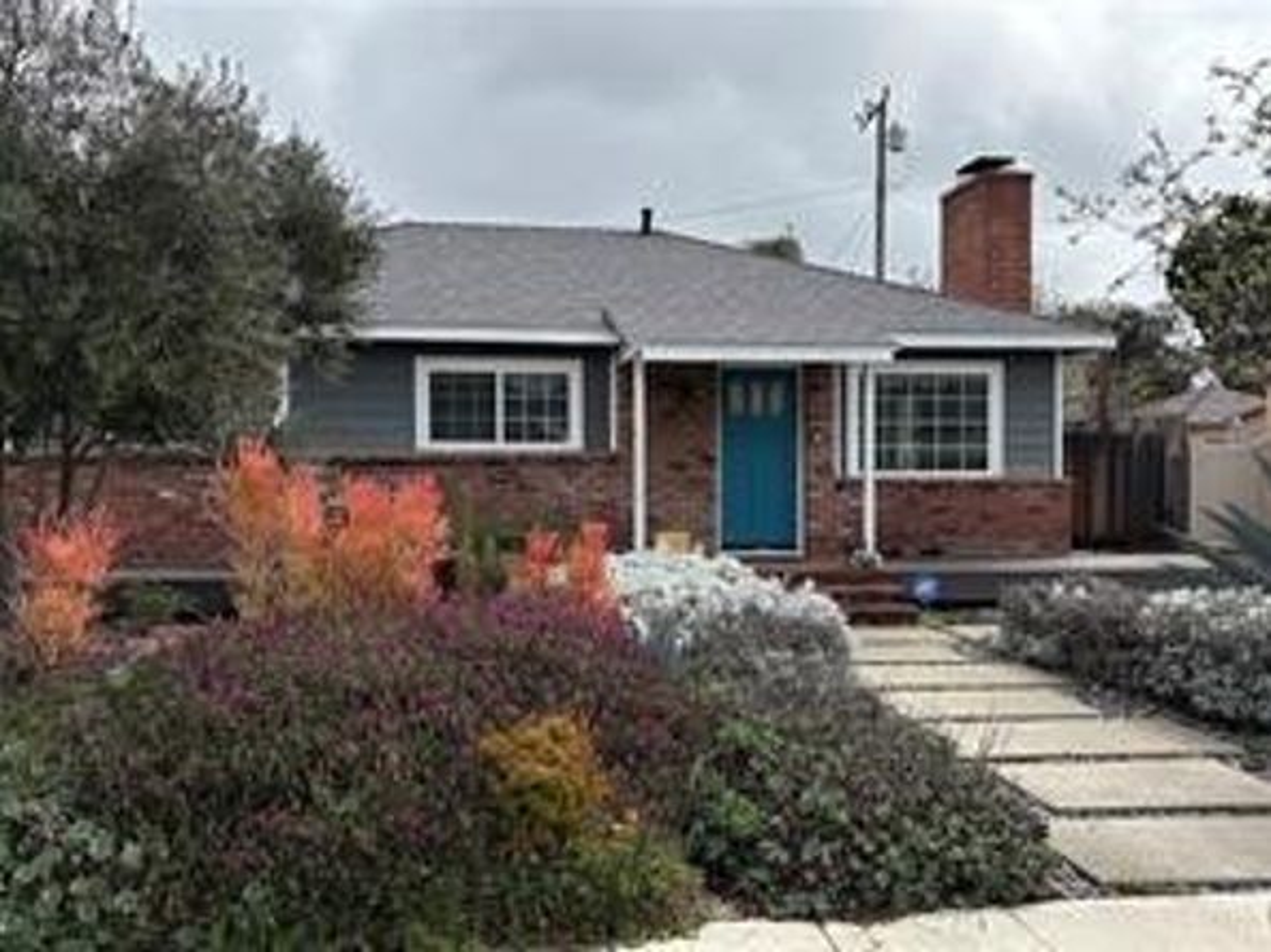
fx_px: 954
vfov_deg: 53.0
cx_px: 636
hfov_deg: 67.3
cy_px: 476
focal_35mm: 26
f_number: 1.6
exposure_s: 1/5348
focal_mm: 5.96
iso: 64
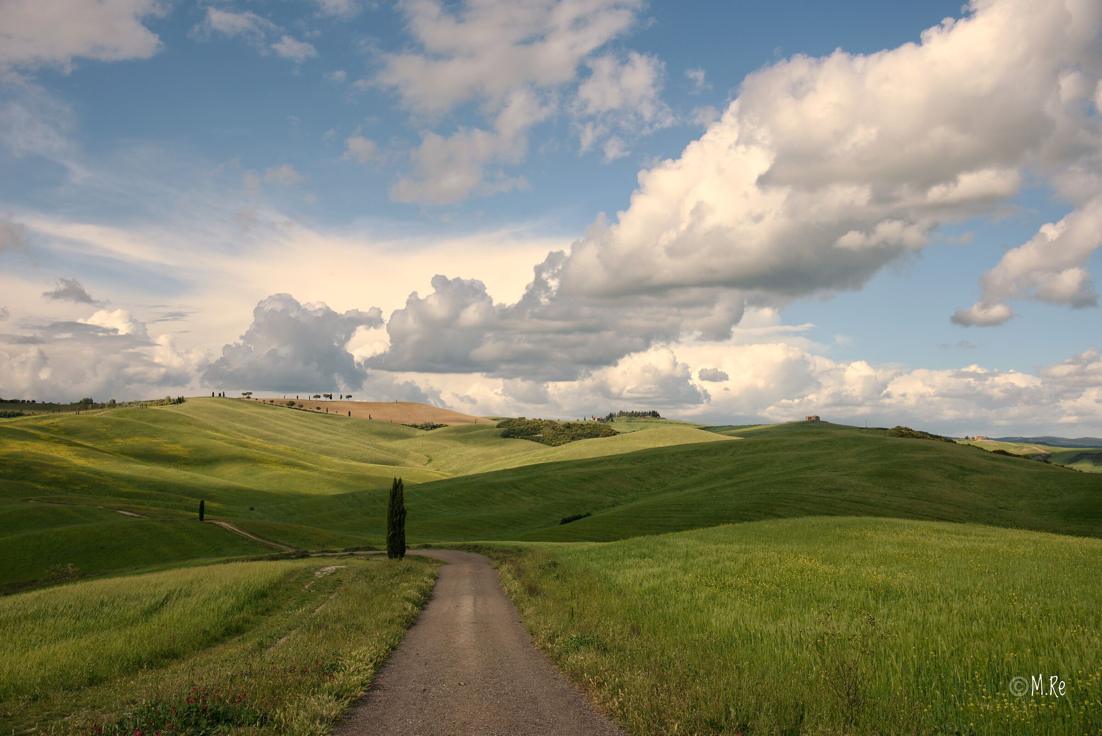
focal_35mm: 40
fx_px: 1225
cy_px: 368
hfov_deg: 48.4
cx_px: 551
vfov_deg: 33.4
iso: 100
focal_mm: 40
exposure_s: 1/640
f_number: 6.3
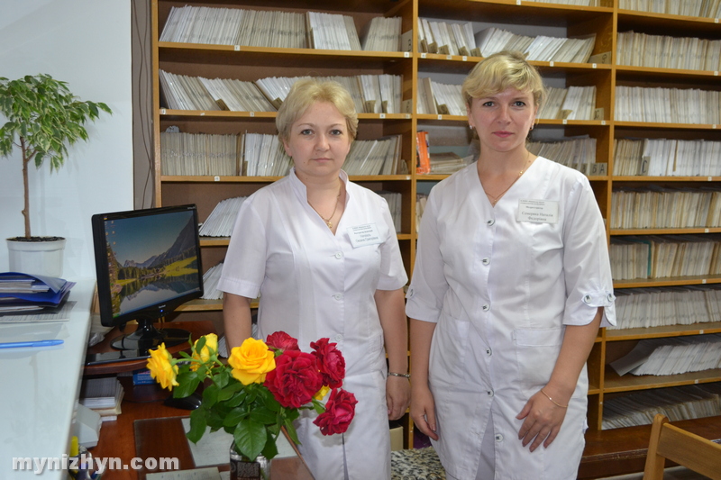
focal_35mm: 36
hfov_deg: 53.1
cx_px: 360
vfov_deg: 36.9
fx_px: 721
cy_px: 240
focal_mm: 24
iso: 800
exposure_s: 1/60
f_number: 4
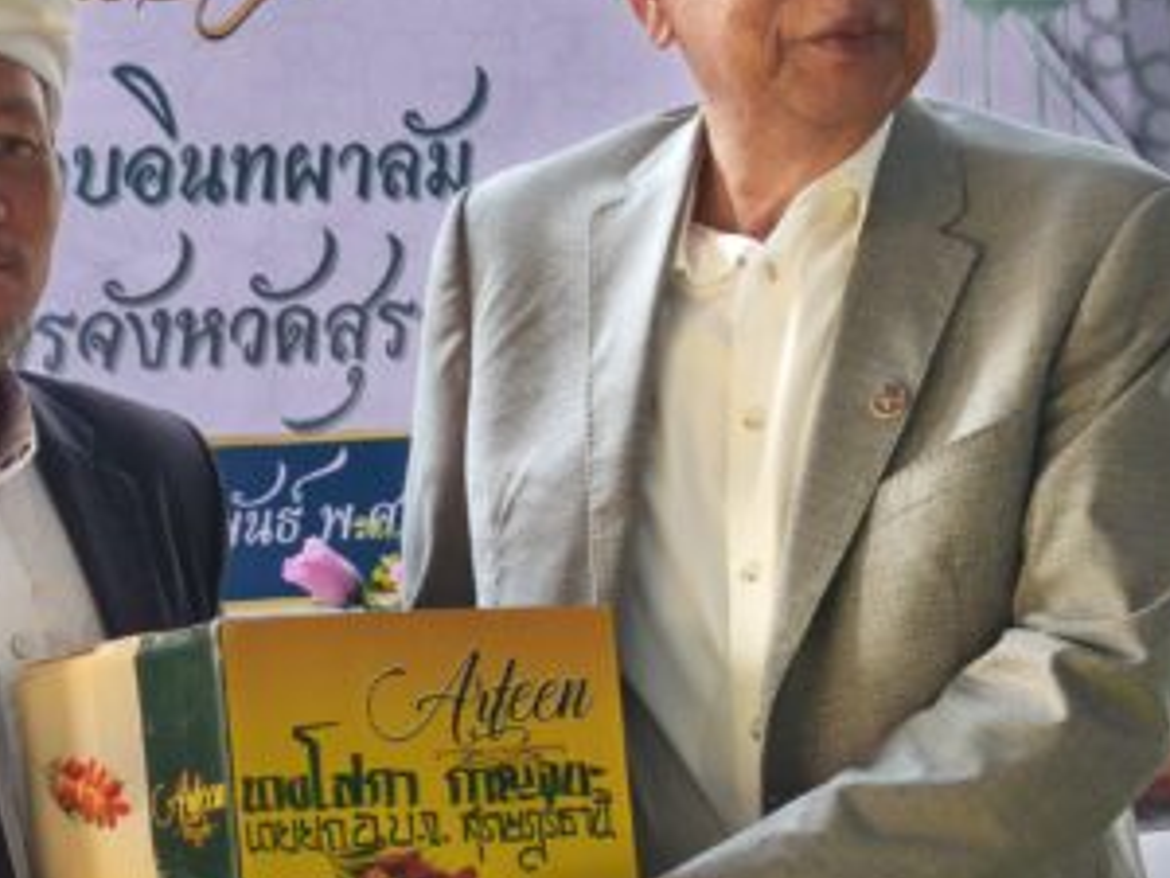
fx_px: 4732
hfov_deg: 14.0
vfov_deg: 10.6
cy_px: 384
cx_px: 121
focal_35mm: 140
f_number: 1.6
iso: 50
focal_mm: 6.57
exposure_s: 1/100
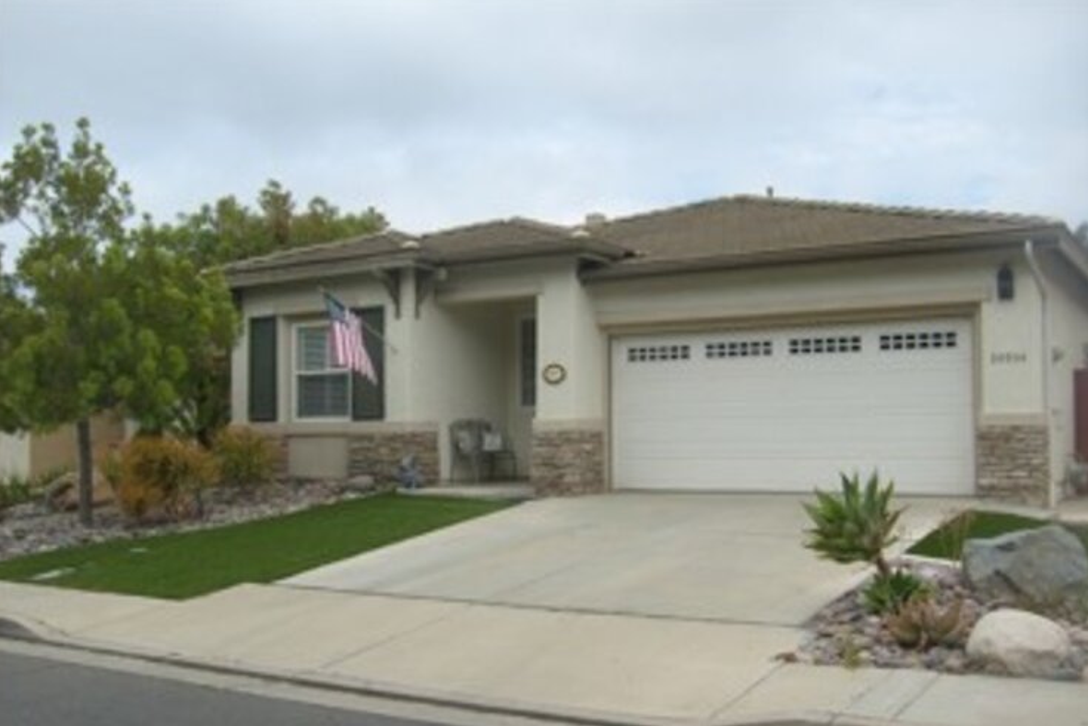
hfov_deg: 51.9
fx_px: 1118
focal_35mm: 37
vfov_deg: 35.9
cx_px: 542
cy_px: 406
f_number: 7.1
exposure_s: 1/250
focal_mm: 5.8
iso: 80
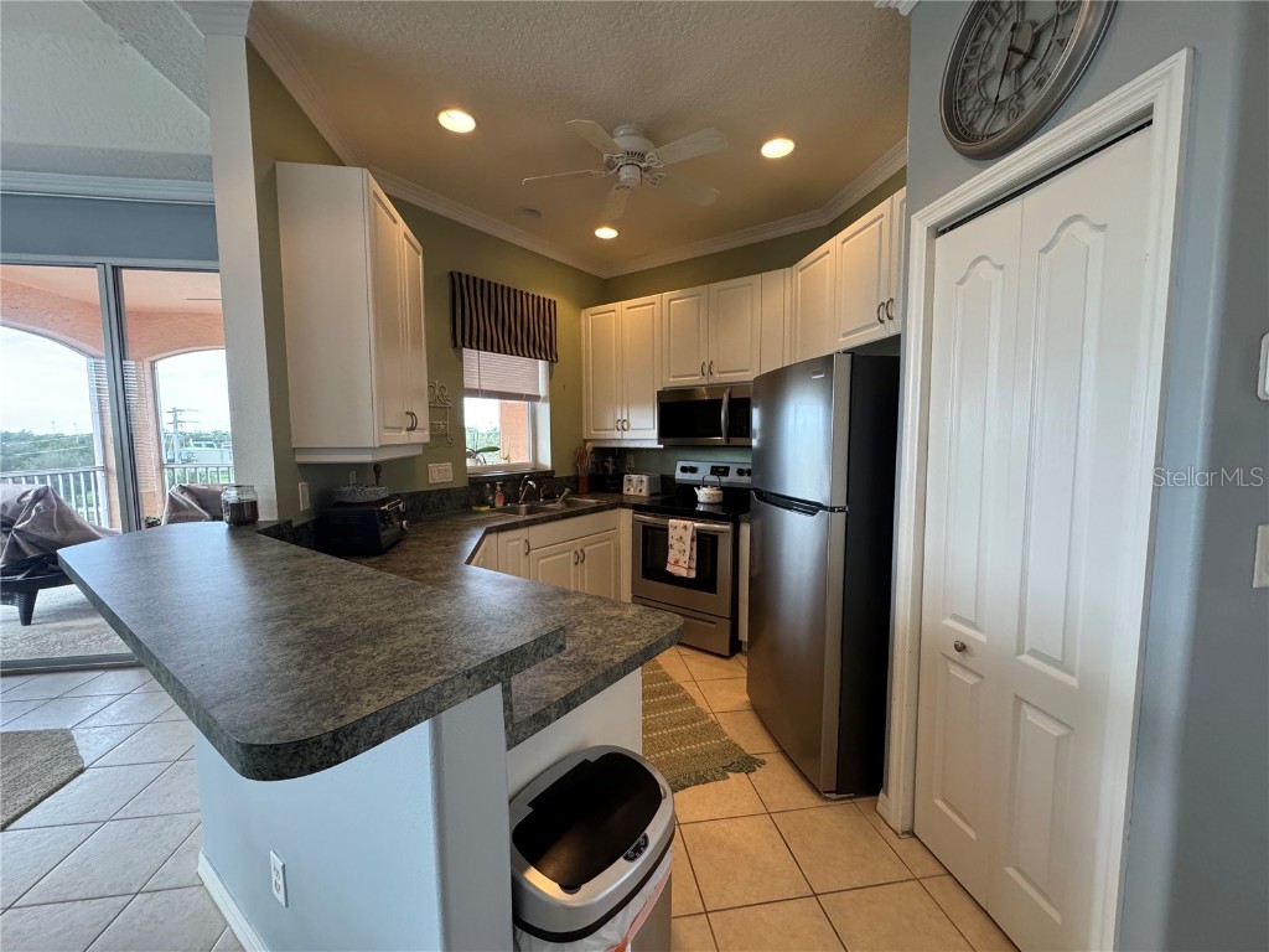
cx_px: 634
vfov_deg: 85.7
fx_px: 513
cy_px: 476
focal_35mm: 14
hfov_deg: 102.1
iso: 320
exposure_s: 1/120
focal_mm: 2.22
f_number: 2.2
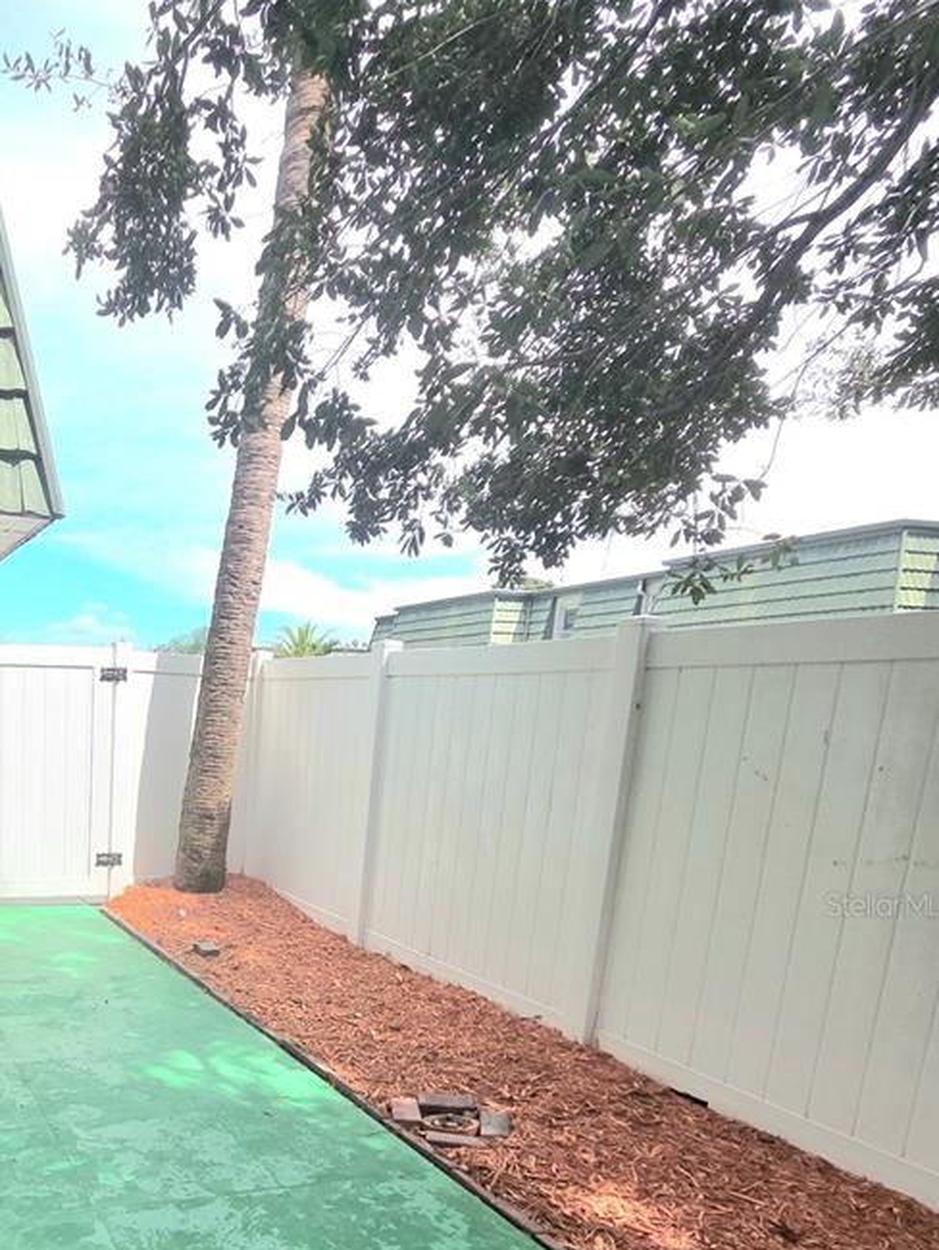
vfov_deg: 68.0
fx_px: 867
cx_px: 96
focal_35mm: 24
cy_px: 904
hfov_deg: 50.5
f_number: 2.2
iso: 50
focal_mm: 2.2
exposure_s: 1/1250
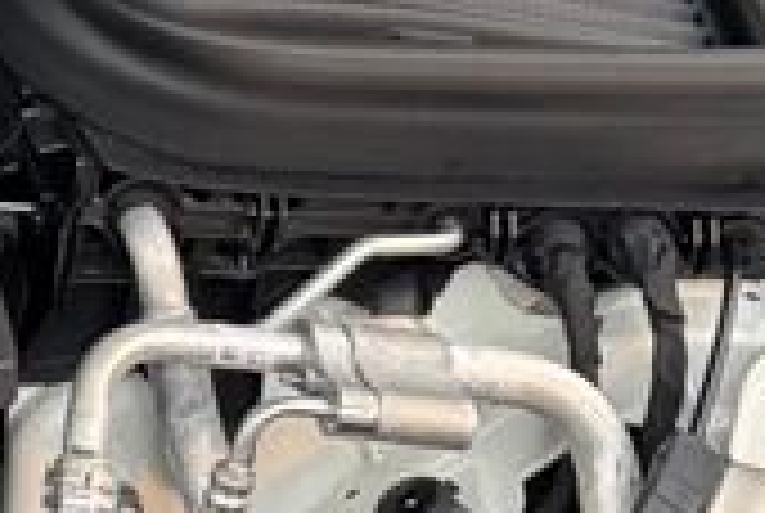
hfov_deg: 11.8
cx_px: -896
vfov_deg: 9.2
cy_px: 94
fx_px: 3193
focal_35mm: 150
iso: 320
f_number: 1.78
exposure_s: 1/58
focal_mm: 6.76
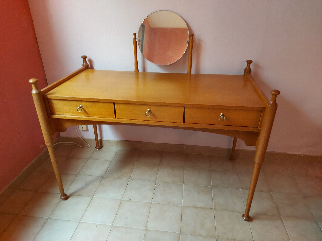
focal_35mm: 24
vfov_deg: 56.8
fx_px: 223
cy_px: 120
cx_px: 161
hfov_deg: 71.6
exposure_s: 1/25
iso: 320
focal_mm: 5.23
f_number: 1.8
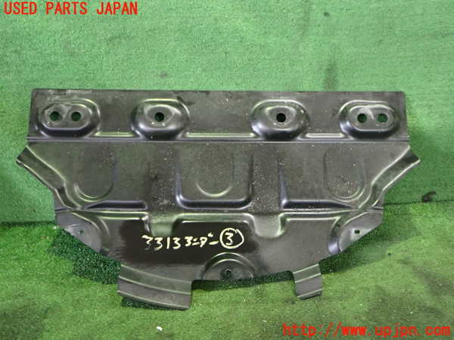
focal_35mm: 30
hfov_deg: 60.0
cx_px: 227
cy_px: 170
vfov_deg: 46.8
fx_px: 393
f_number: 2.3
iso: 800
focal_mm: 5.4
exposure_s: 1/30
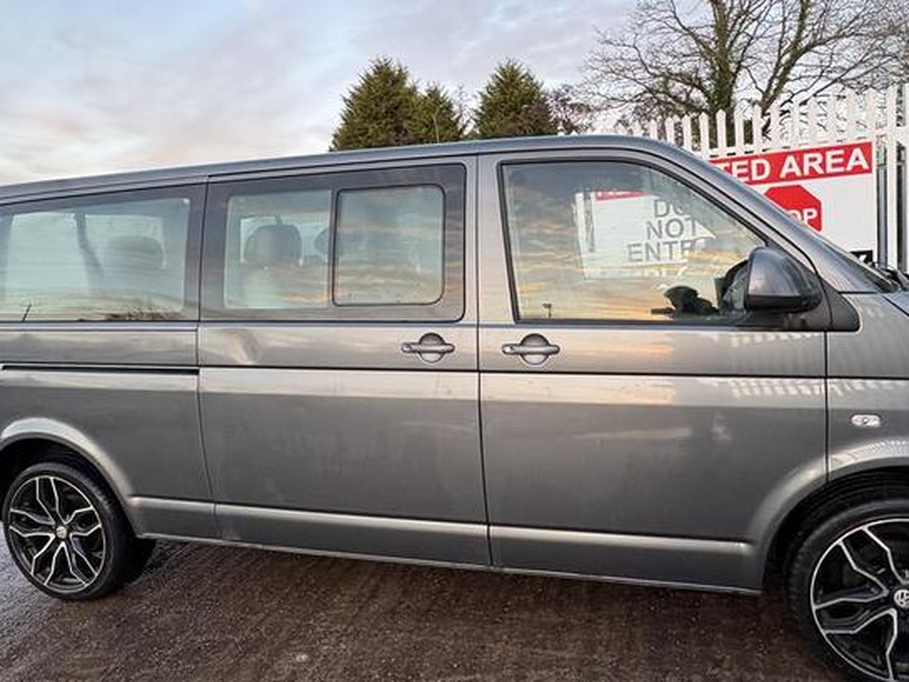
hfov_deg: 73.6
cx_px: 515
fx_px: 604
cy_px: 307
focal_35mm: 23
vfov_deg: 58.8
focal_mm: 2.22
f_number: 2.2
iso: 125
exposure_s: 1/99
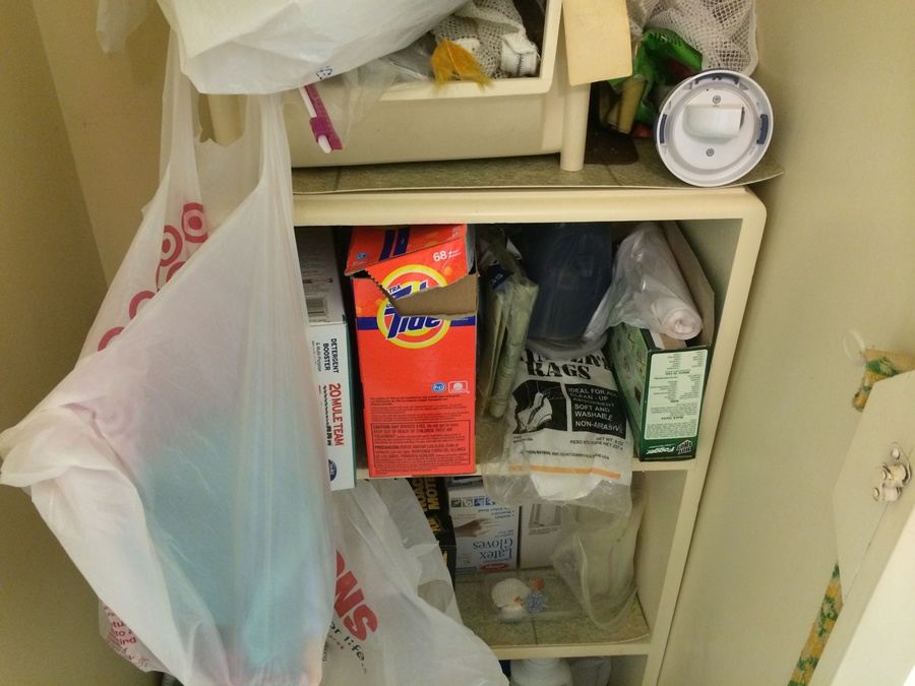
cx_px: 458
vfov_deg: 46.8
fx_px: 793
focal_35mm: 30
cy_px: 343
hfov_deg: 60.0
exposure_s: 1/24
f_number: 2.2
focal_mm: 4.12
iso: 320
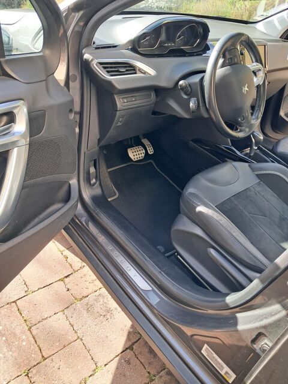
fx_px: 300
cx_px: 144
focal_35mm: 27
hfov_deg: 51.4
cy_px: 192
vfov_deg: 65.3
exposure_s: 1/60
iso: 50
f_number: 1.8
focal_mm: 4
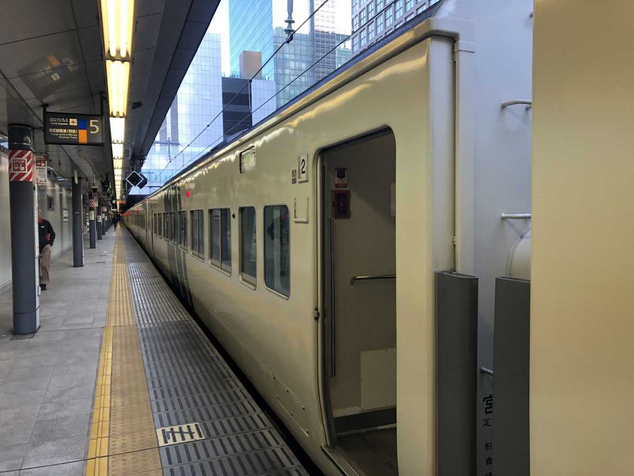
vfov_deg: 48.2
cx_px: 317
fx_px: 531
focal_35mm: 29
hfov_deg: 61.7
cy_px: 238
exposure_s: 1/100
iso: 32
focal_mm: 3.99
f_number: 1.8
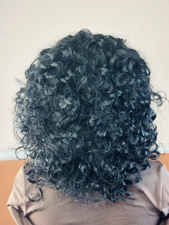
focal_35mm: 48
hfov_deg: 30.3
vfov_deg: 39.7
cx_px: 84
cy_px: 112
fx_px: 312
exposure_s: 1/100
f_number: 1.78
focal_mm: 6.86
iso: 100
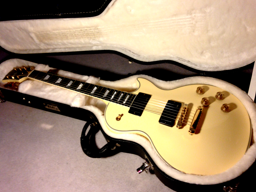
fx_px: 251
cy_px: 94
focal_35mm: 34
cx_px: 125
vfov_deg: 41.8
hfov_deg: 54.0
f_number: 2.4
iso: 80
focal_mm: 4.13
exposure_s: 1/20
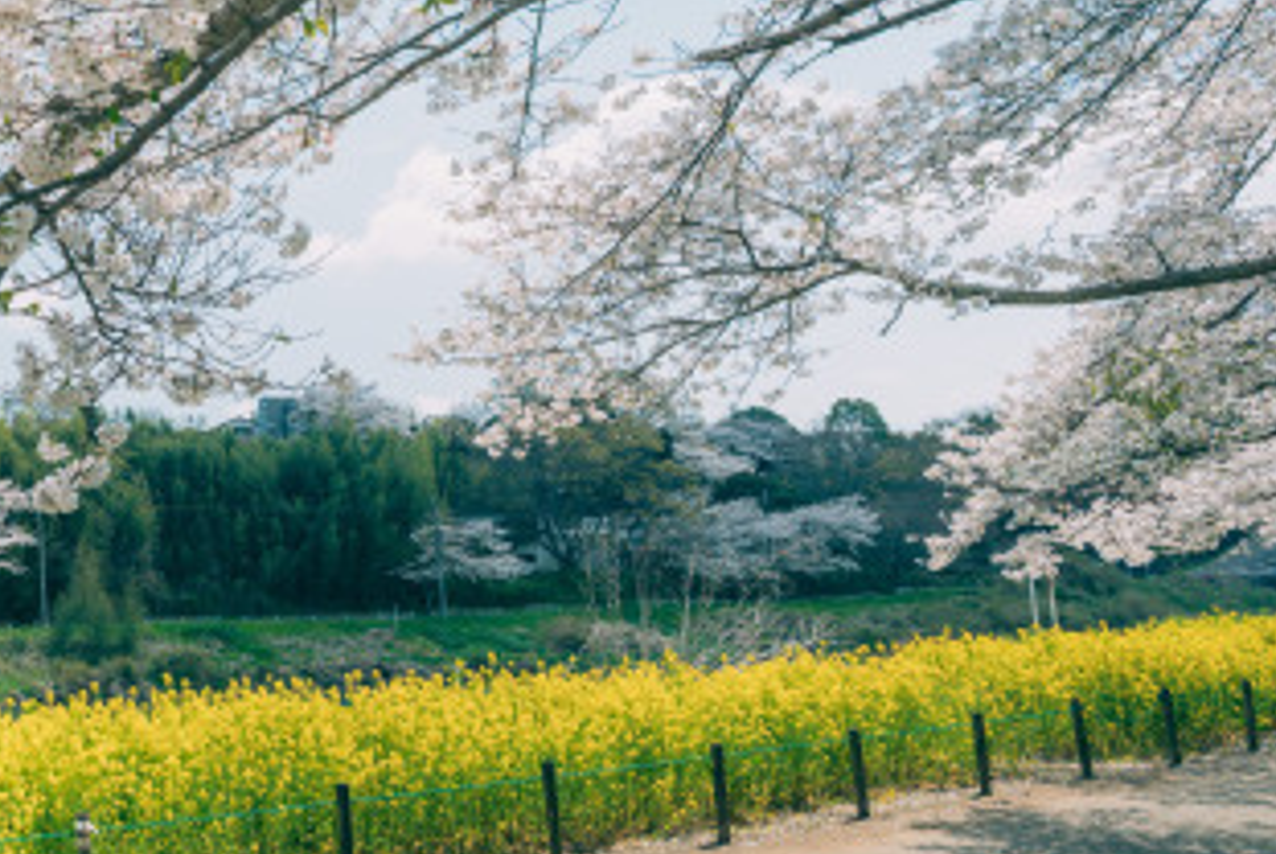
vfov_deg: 36.9
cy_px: 365
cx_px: -131
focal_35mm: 36
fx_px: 1277
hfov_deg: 41.9
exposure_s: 1/320
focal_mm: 14
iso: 125
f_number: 7.1
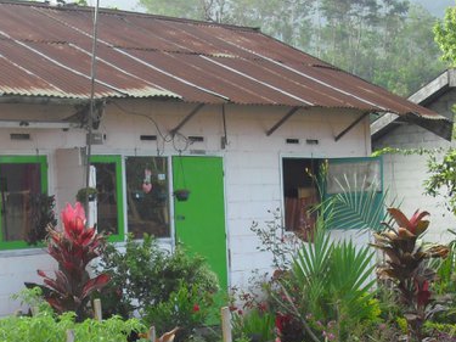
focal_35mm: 81
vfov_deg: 17.9
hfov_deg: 24.1
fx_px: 1067
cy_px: 305
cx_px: 243
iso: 100
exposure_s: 1/200
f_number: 2.8
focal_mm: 6.2
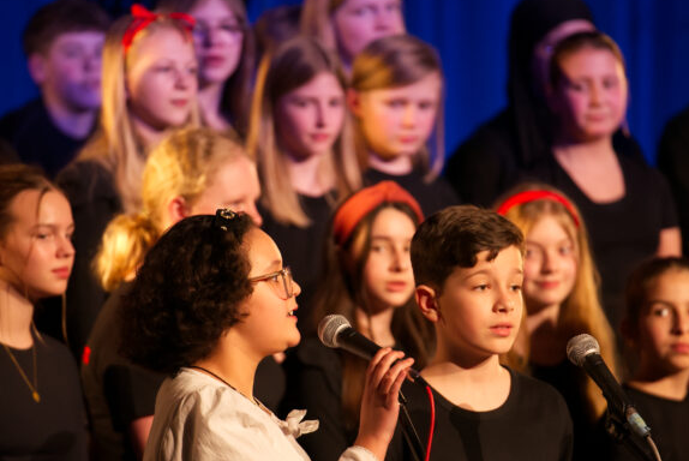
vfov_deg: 4.3
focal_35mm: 321
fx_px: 6150
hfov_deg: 6.4
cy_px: 277
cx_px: 336
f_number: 2.8
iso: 2500
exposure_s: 1/200
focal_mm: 180
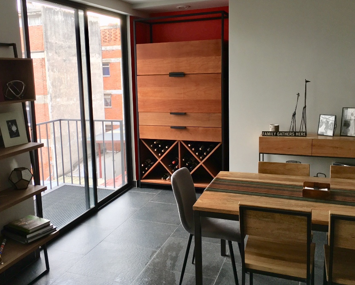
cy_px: 125
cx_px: 145
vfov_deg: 41.1
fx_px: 378
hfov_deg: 50.0
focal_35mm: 36
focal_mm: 4.15
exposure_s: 1/30
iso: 25
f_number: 2.2
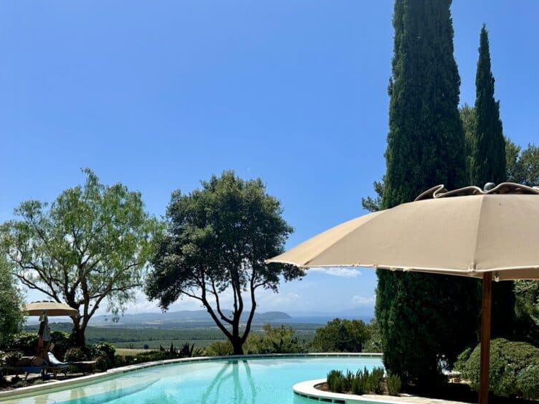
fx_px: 514
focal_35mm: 33
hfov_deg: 55.3
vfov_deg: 42.5
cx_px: 263
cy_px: 259
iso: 80
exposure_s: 1/8929
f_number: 1.78
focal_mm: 6.86
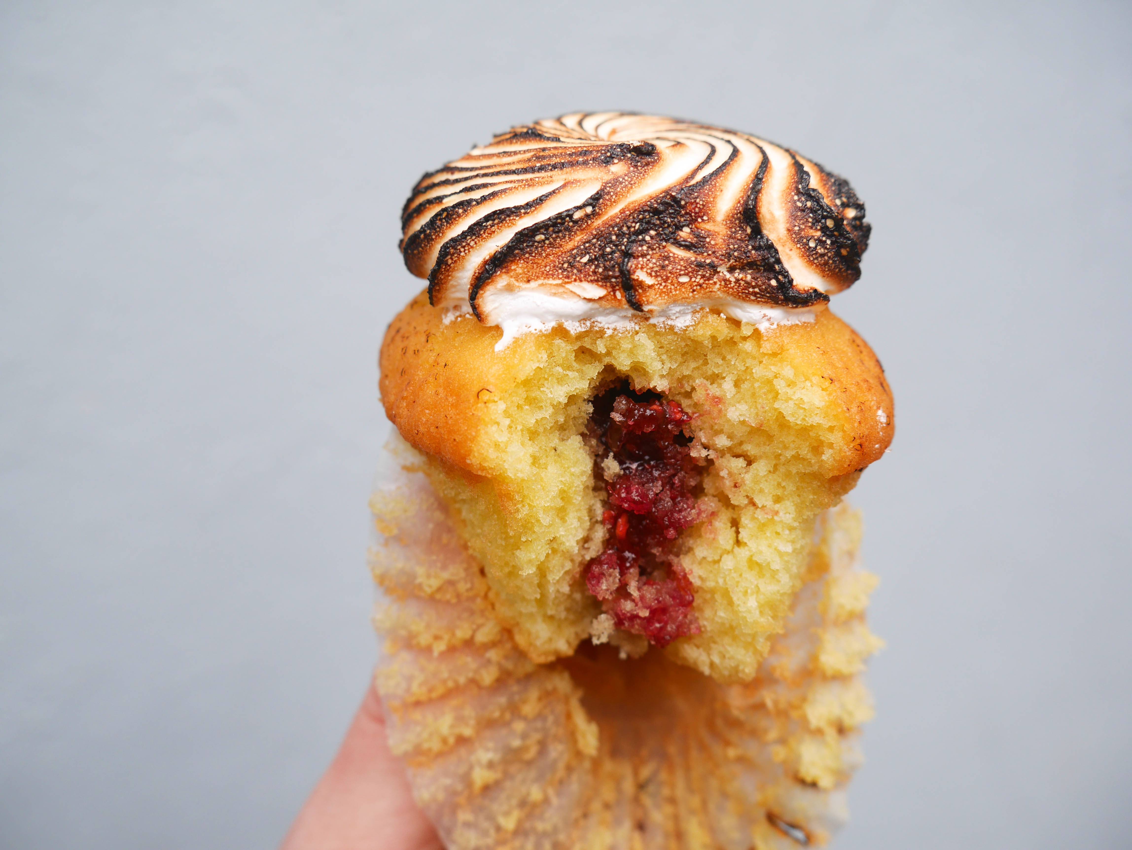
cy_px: 425
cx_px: 566
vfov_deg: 44.2
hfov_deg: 56.8
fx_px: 1047
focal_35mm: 32
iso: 200
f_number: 4.5
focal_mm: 16
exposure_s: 1/200
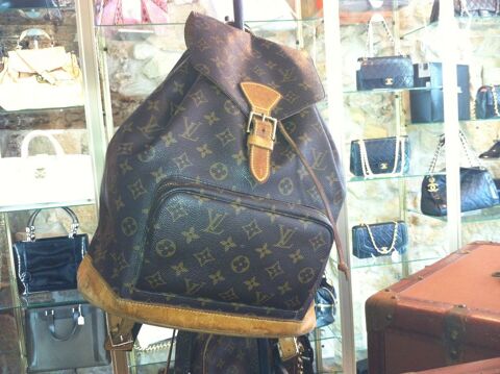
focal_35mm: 35
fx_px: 505
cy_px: 187
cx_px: 250
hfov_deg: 52.7
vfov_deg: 40.6
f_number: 2.8
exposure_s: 1/15
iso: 160
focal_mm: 3.85
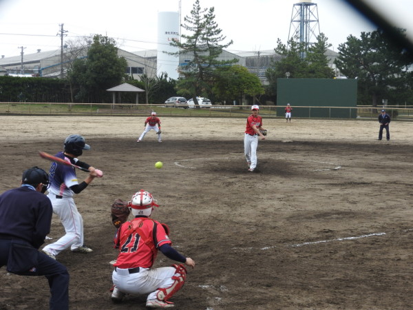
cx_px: 206
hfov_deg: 29.8
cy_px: 155
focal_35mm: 65
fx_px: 776
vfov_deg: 22.6
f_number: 4.2
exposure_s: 1/250
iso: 100
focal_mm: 11.6
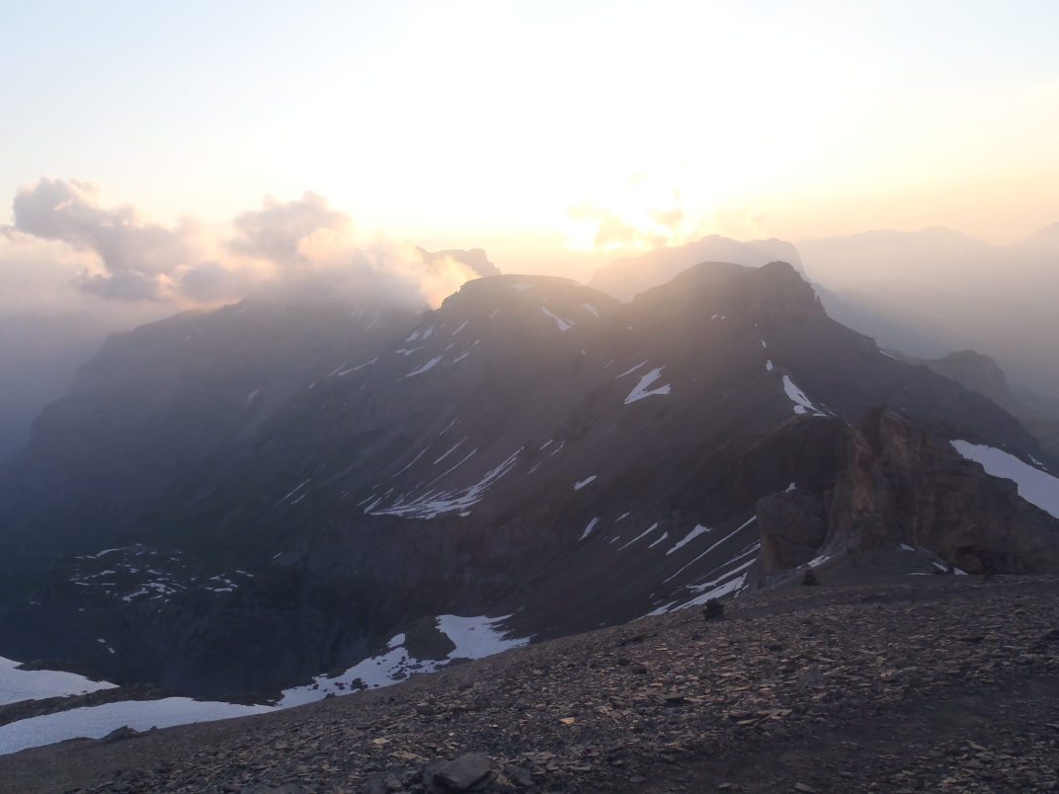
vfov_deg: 49.7
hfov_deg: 63.4
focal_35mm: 28
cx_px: 530
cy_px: 397
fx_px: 857
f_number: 4.5
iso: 80
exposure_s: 1/160
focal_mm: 5
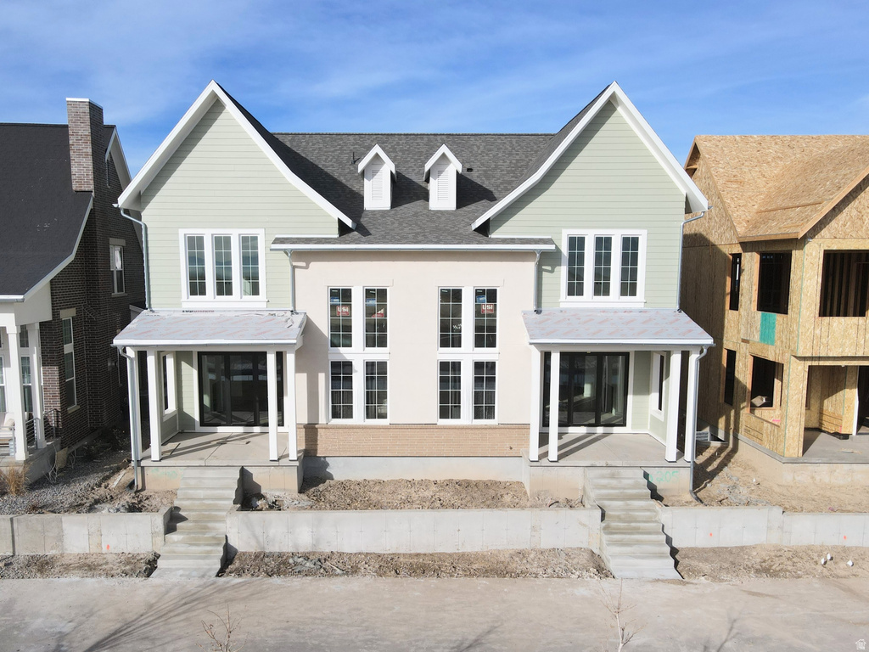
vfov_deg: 56.8
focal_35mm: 24
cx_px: 434
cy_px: 326
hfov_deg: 71.6
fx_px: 602
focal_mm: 4.5
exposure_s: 1/1250
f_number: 2.8
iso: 100
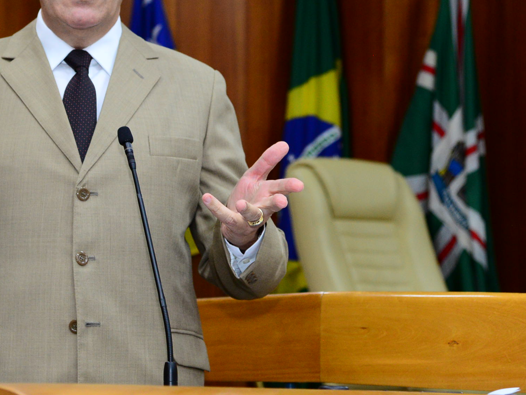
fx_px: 1930
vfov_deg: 11.7
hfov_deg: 15.3
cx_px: 54
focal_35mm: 127
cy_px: 125
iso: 2000
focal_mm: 66
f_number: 4.5
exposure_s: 1/80
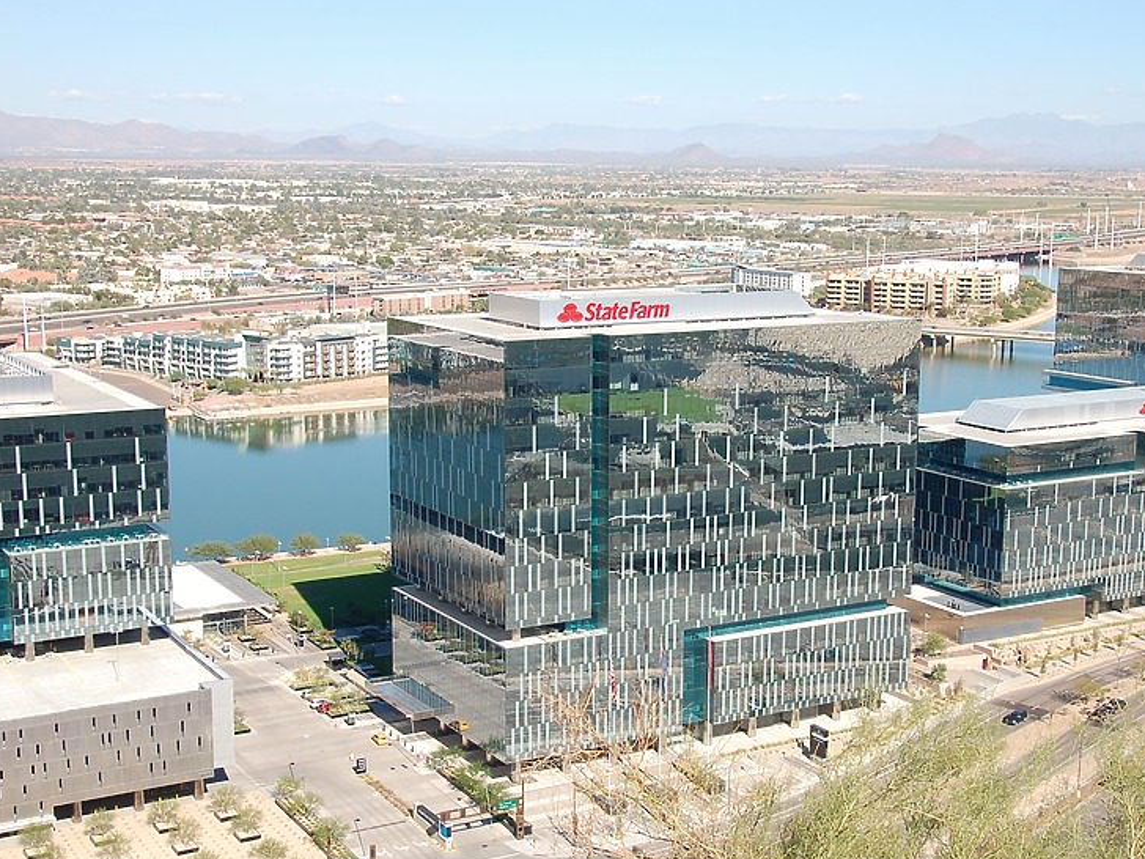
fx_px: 1707
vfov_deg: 28.2
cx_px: 617
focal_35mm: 52
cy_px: 465
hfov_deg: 37.1
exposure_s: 1/250
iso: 200
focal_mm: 29
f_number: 10
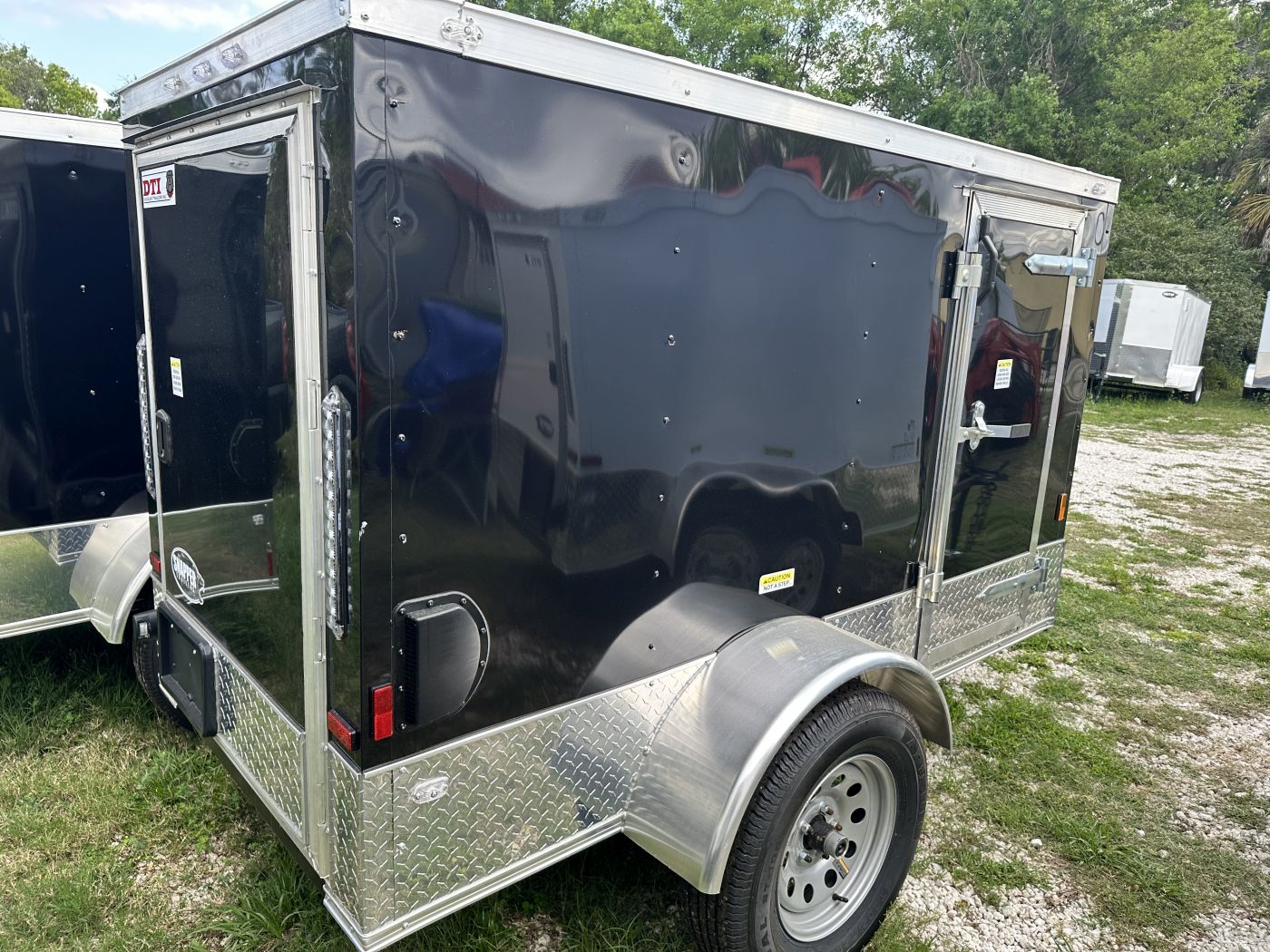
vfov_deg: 56.8
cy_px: 476
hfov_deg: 71.6
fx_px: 881
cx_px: 635
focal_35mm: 24
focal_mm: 6.86
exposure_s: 1/623
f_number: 1.78
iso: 80
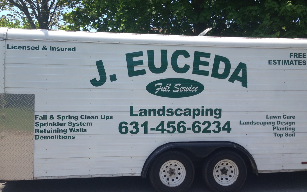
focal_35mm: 36
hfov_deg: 54.0
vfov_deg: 35.4
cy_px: 96
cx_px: 157
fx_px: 301
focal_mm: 4.12
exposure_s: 1/713
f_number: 2.4
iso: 50
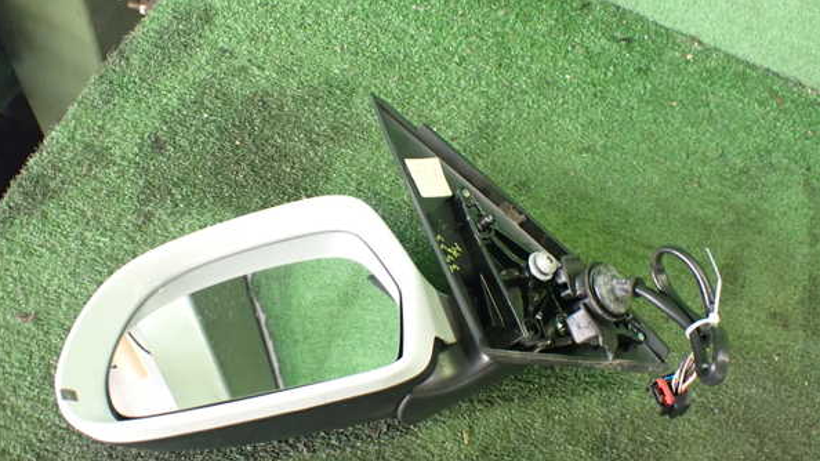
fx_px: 717
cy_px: 276
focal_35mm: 33
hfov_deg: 59.5
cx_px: 407
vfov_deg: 35.5
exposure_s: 1/60
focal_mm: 5.4
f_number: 2.3
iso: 800
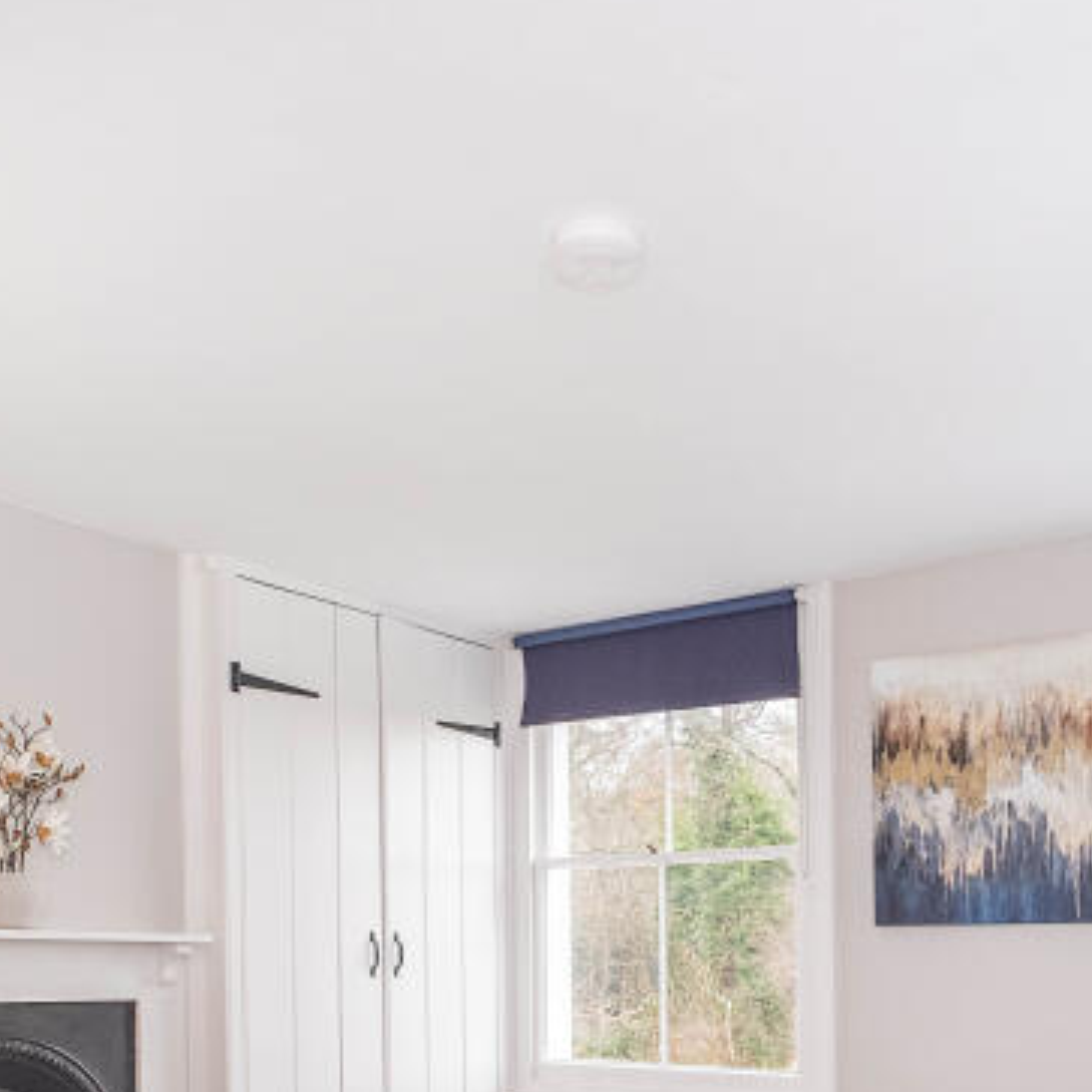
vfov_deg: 43.4
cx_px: 683
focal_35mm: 36
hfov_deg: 45.7
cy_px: 910
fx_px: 1285
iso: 500
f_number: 5.6
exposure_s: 1/30
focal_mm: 10
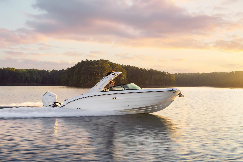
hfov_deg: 47.4
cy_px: 77
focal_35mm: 41
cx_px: 113
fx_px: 277
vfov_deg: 32.6
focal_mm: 35
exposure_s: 1/80
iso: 50
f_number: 5.6
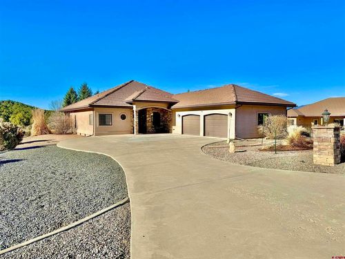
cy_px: 130
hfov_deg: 71.6
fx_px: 239
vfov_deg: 56.8
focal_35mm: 24
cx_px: 172
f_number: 1.78
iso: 80
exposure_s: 1/6173
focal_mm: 6.76
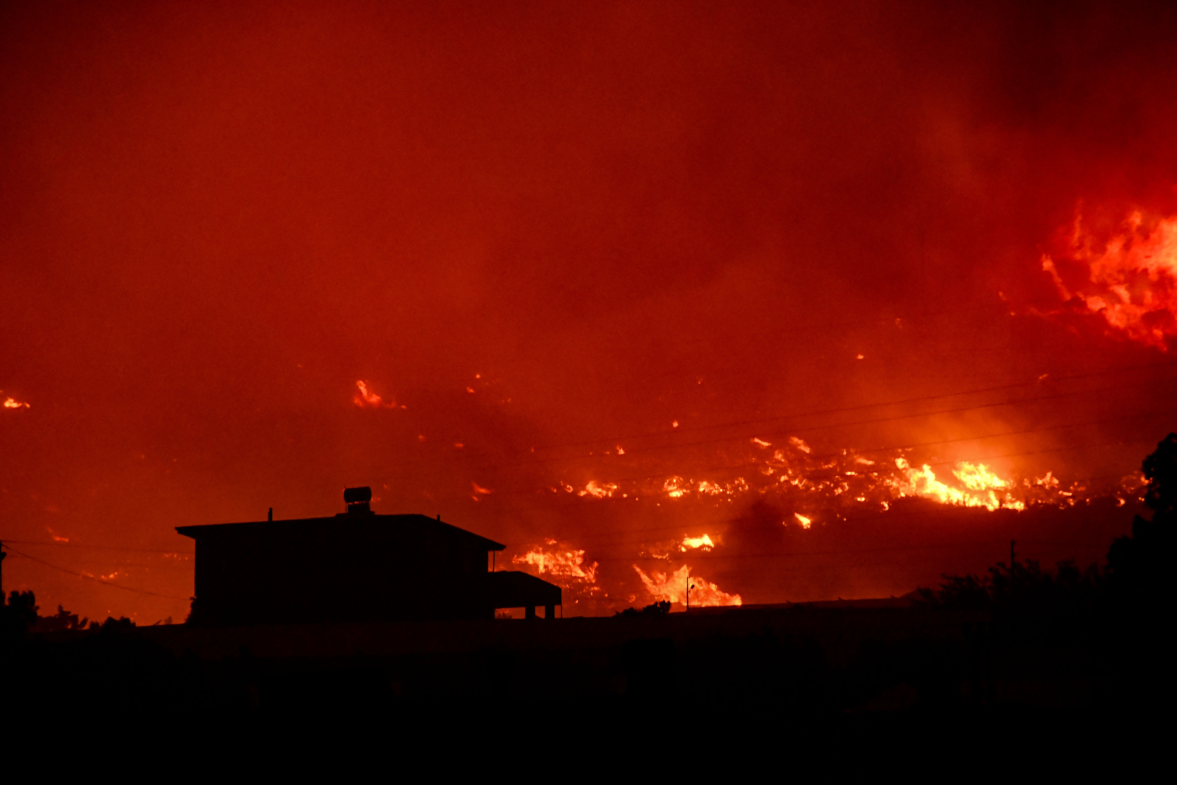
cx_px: 588
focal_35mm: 210
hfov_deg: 9.8
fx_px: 6865
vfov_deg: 6.5
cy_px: 392
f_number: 5.6
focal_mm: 140
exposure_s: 1/100
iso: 6400
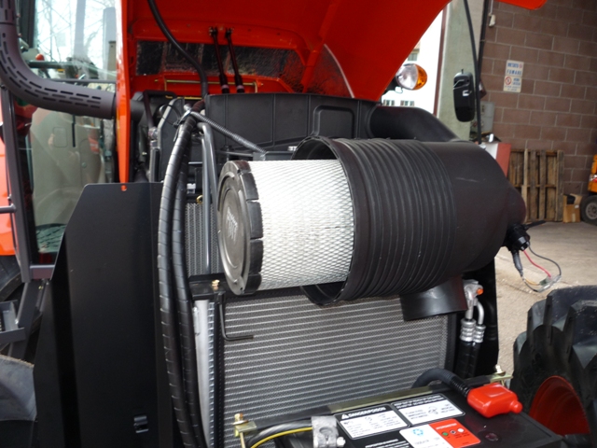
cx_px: 298
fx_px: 517
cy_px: 224
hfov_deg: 60.0
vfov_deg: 46.8
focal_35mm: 30
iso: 100
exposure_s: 1/30
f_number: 3.3
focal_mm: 5.2
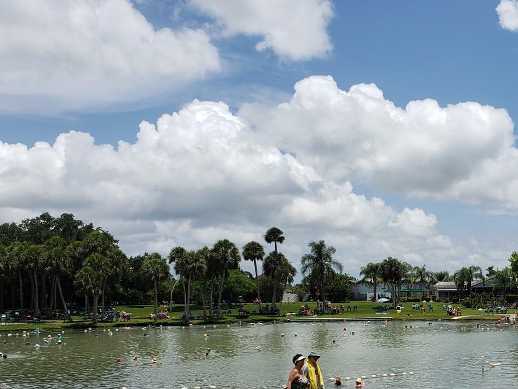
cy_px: 284
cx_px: 381
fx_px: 659
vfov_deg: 32.4
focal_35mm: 44
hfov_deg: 41.8
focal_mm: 4.3
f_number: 2.4
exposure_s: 1/2819
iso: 50
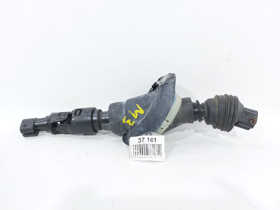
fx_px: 194
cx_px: 140
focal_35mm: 24
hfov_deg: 71.6
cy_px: 105
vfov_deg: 56.8
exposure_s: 1/50
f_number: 1.8
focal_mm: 5.23
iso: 100
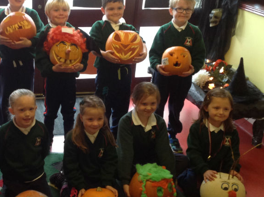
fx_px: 457
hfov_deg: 31.8
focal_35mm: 60
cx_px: 74
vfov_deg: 24.3
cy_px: 101
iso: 160
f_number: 2.4
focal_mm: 4.28
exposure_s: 1/17
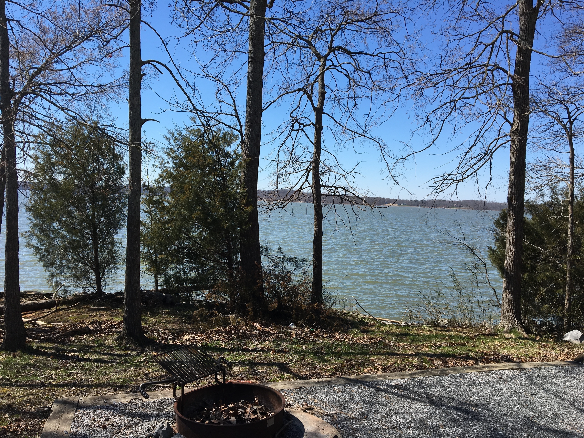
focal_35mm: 29
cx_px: 292
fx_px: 489
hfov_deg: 61.7
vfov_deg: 48.2
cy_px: 219
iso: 25
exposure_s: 1/1479
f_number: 2.2
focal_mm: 4.15
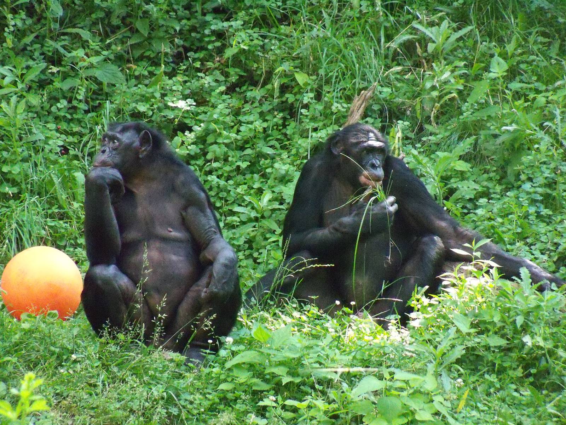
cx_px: 283
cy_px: 212
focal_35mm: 286
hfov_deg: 6.9
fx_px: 4676
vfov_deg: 5.2
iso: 1250
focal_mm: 50.6
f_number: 4.5
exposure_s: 1/500
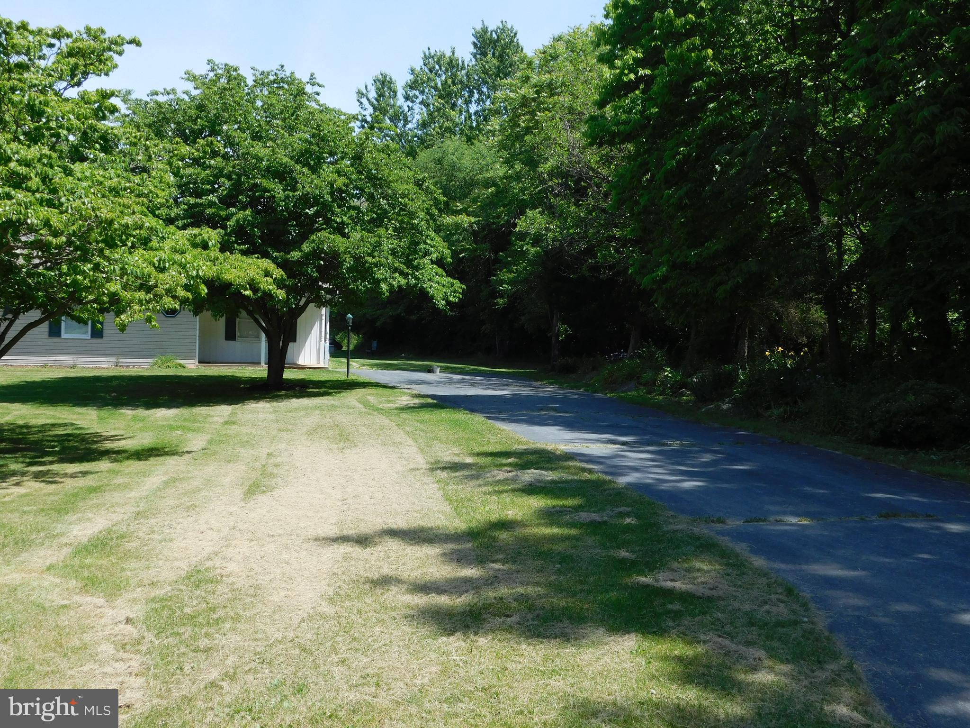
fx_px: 1009
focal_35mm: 36
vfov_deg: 39.7
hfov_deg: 51.4
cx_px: 485
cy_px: 364
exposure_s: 1/800
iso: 125
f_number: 3.5
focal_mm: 6.3
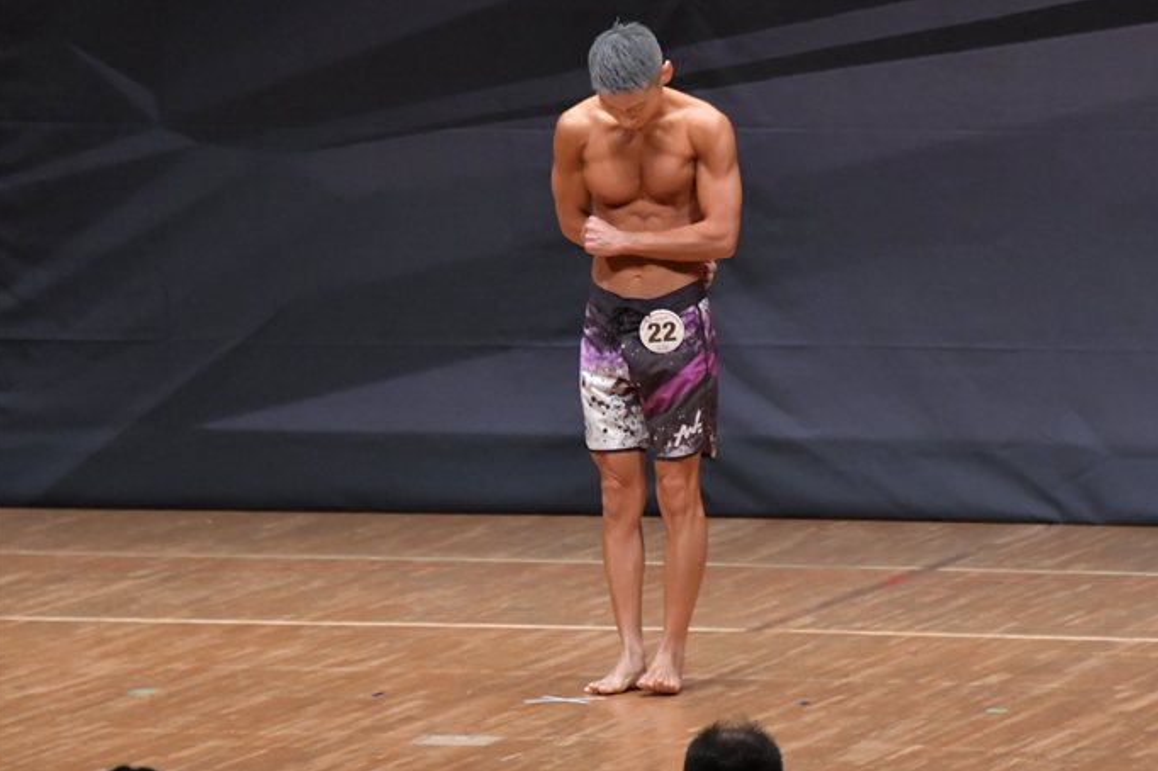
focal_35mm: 324
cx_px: 649
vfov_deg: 4.2
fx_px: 10416
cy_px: 343
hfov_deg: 6.4
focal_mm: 190
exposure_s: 1/400
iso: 6400
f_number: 5.6
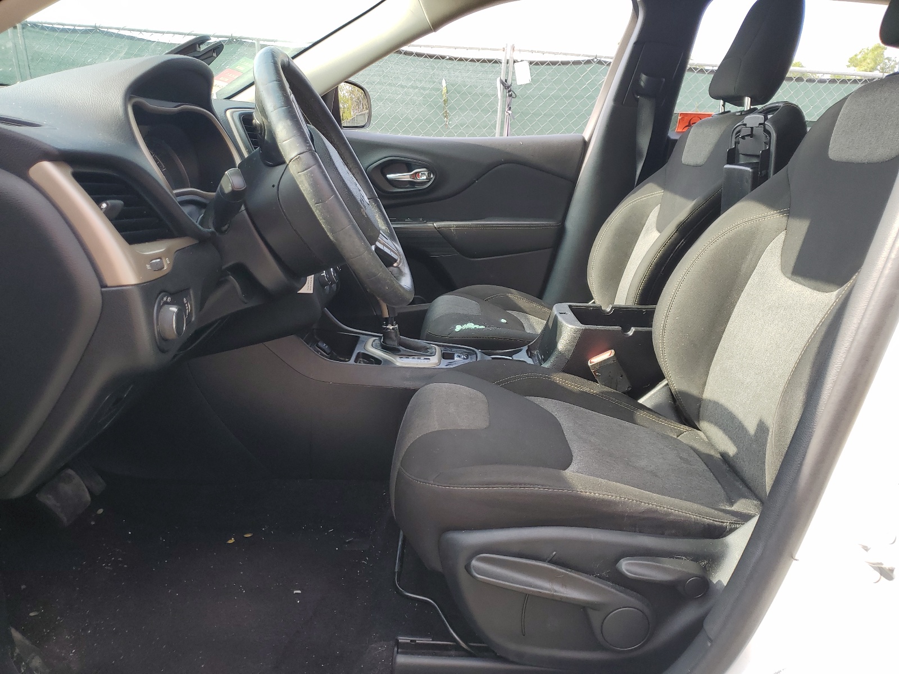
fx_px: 675
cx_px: 450
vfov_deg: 53.1
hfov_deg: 67.3
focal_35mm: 26
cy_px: 337
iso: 50
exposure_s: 1/357
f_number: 1.5
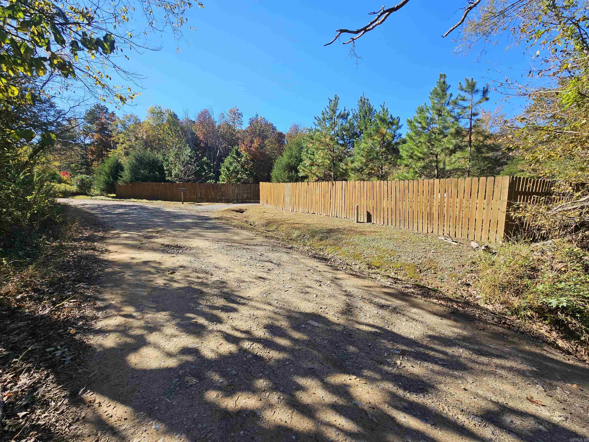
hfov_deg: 106.2
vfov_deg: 89.9
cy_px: 221
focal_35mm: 13
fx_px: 221
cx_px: 294
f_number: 2.2
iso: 50
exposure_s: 1/1044
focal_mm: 2.2
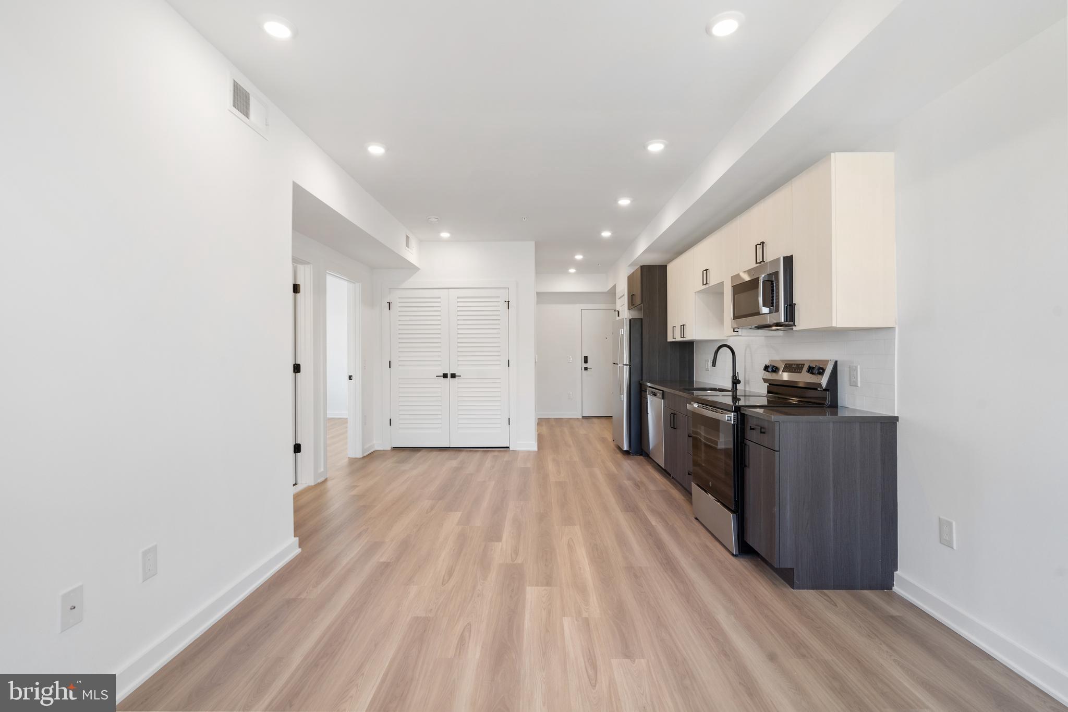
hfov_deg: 96.7
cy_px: 356
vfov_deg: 73.7
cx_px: 534
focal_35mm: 16
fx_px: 475
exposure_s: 1/5
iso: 250
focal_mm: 16
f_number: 8
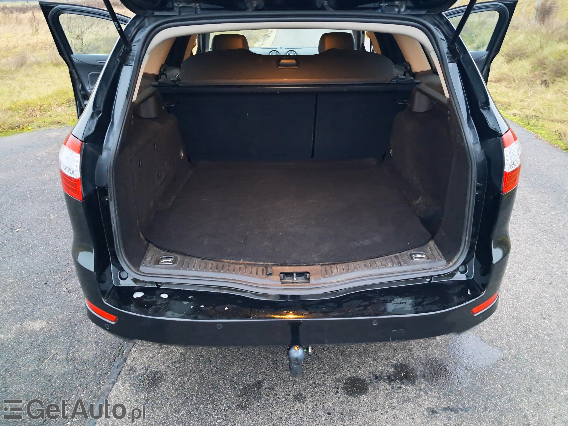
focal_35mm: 27
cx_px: 284
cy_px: 213
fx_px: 443
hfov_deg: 65.3
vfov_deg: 51.4
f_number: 1.8
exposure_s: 1/8
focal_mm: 4
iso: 1600
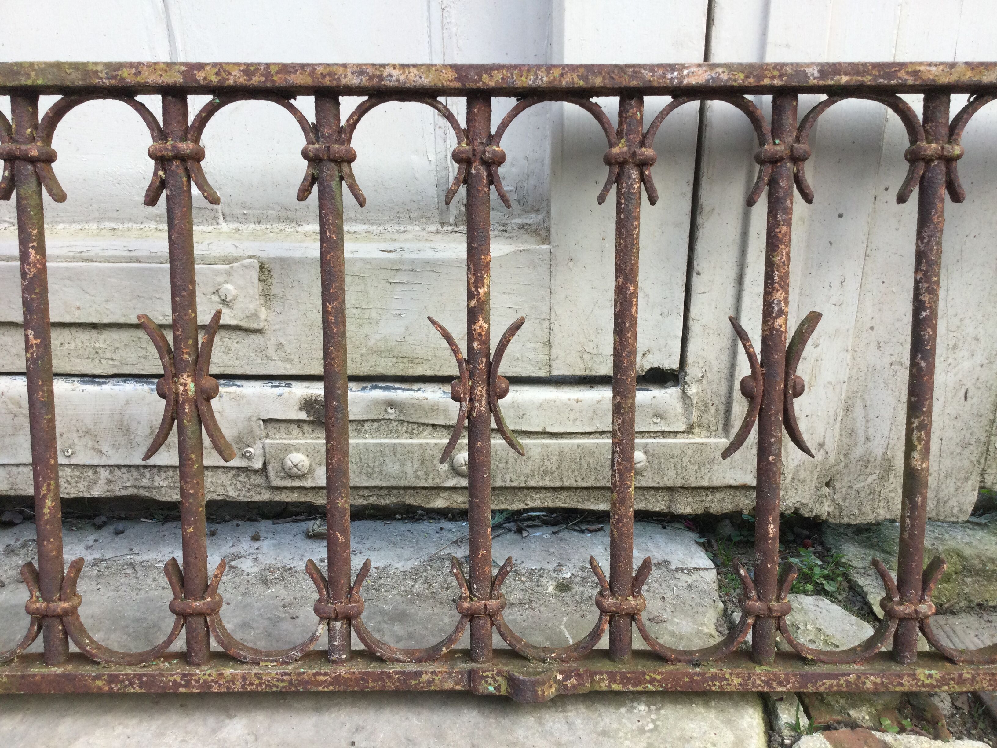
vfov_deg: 45.4
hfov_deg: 58.4
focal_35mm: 31
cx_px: 498
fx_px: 893
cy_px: 374
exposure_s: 1/100
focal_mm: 3.3
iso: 50
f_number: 2.4
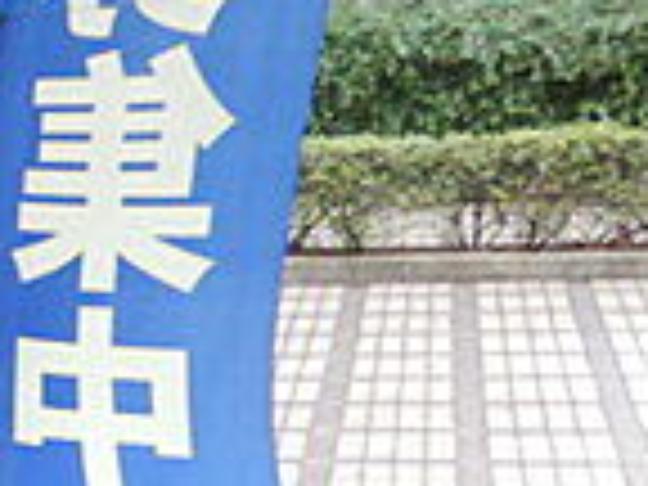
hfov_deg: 15.8
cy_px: 788
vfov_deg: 13.7
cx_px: -612
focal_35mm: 100
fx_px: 1872
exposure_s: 1/30
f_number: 2.8
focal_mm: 4.3
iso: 180
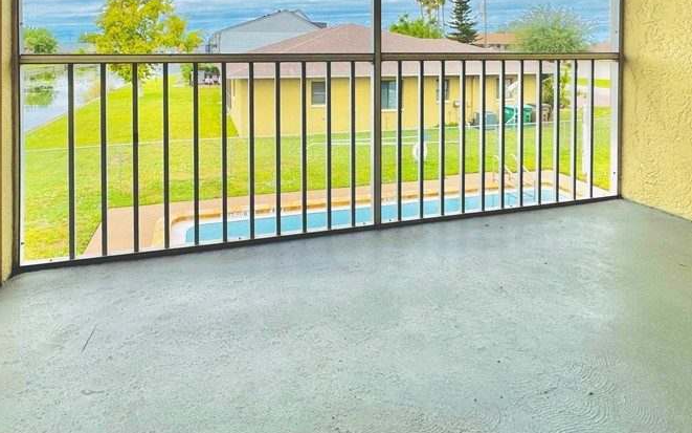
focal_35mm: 23
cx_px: 314
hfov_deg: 77.0
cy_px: 55
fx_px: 434
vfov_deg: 48.2
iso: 50
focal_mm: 2.22
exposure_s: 1/1178
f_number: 2.2
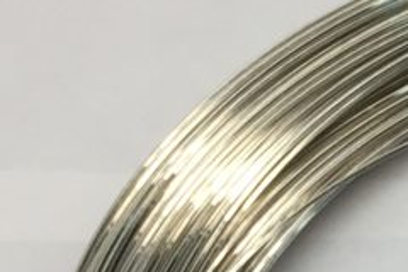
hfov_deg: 9.9
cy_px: 534
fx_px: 2187
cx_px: 816
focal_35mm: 193
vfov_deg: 6.9
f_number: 2.2
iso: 40
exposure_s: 1/120
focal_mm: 4.15
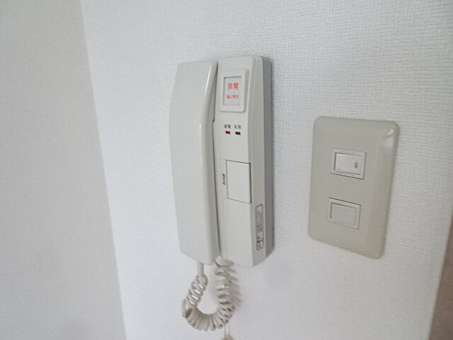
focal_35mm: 24
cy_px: 170
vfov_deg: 56.8
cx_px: 226
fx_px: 314
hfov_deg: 71.6
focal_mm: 4.1
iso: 200
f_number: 3.5
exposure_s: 1/30
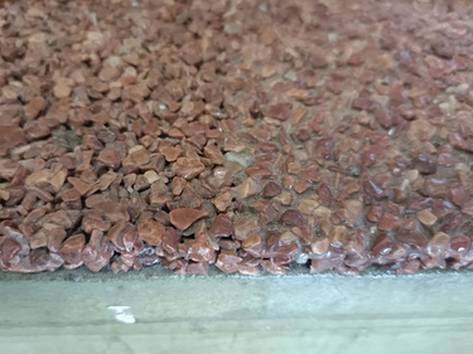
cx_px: 217
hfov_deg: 59.9
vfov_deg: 46.8
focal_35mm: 30
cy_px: 183
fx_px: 410
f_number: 1.79
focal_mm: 4.74
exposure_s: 1/50
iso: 4324
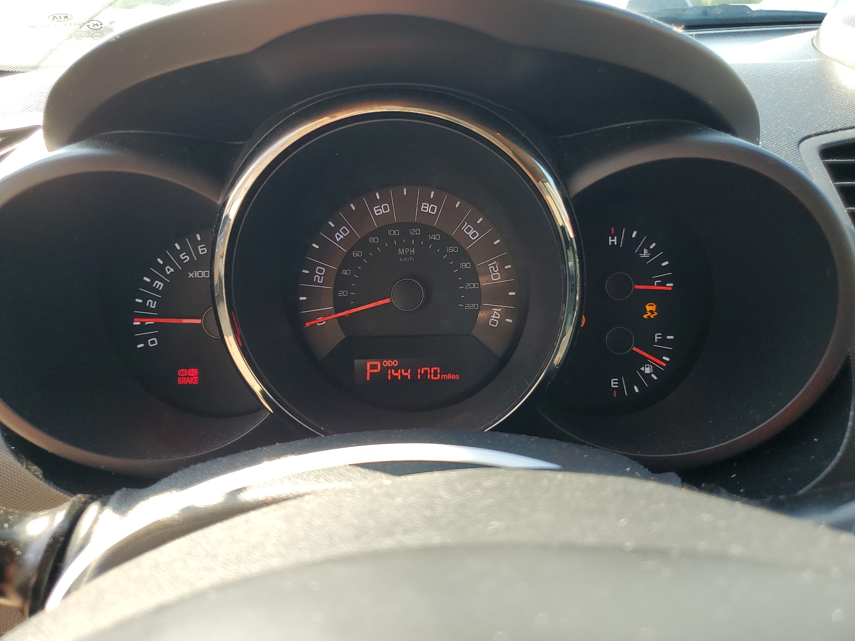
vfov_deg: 53.1
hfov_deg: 67.3
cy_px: 320
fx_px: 642
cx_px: 428
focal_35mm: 26
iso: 50
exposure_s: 1/250
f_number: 1.5
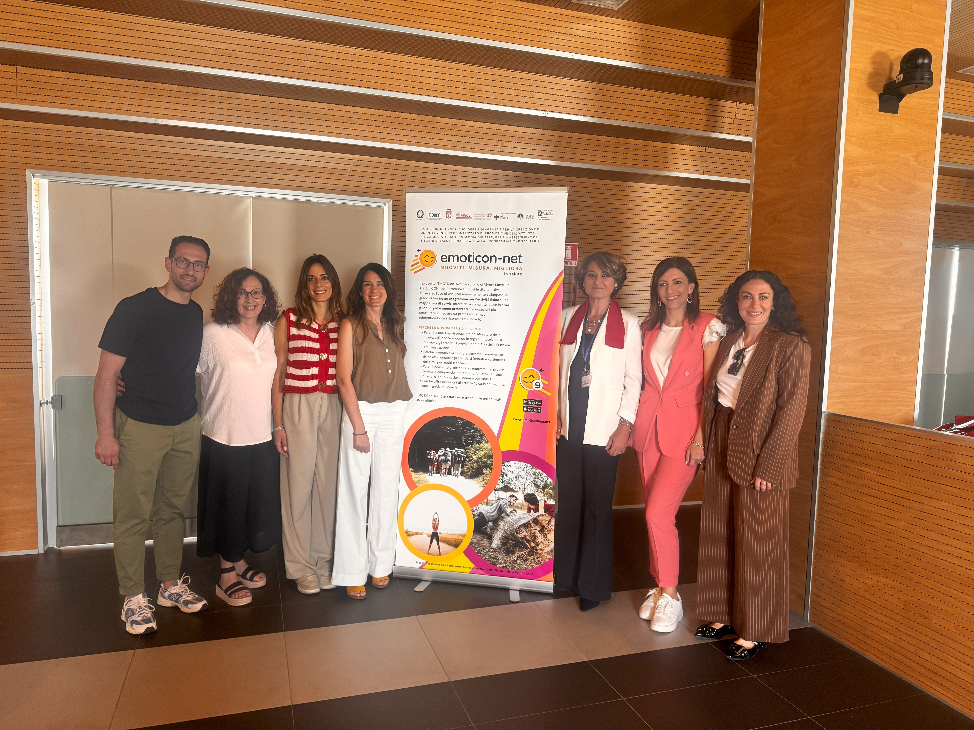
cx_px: 487
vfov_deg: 56.8
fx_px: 675
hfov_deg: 71.6
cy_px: 365
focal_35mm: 24
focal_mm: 6.76
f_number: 1.78
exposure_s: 1/50
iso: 125
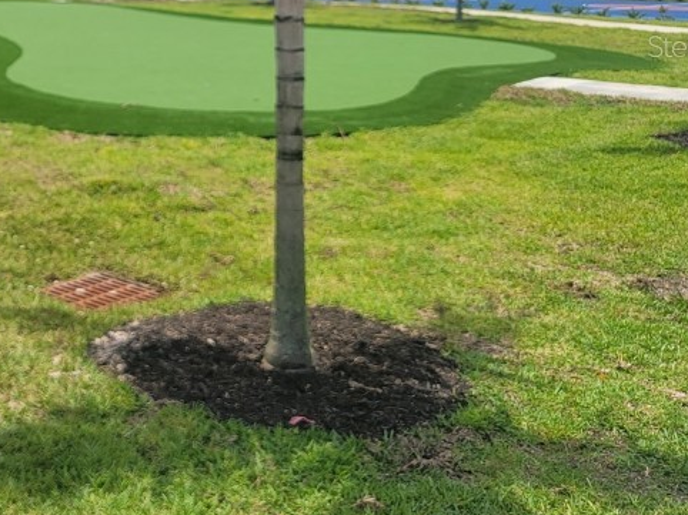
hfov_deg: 35.0
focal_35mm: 51
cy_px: 46
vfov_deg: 27.5
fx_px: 1013
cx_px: 51
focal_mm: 6.7
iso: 16
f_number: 1.8
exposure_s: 1/1170
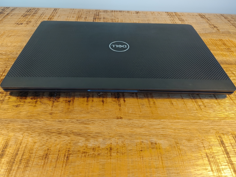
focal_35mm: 27
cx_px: 117
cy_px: 86
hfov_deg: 65.3
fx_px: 184
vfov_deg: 51.3
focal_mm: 4.81
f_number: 1.8
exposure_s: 1/100
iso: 200
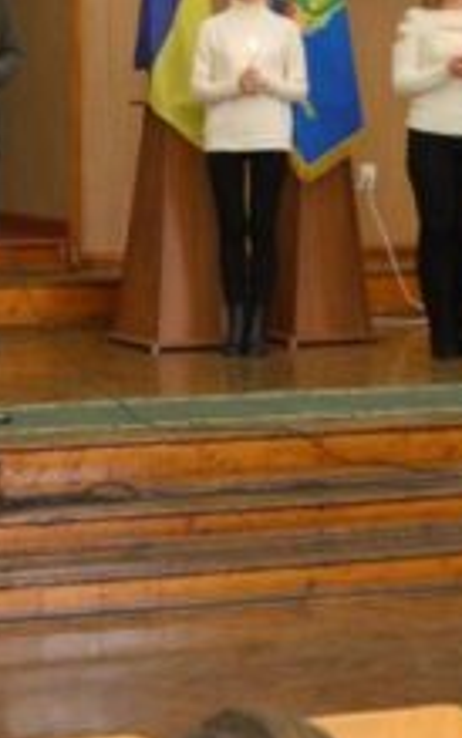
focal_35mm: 154
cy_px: 20
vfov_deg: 13.4
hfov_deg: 8.3
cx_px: -226
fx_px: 3100
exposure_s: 1/15
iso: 900
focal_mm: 34
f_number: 5
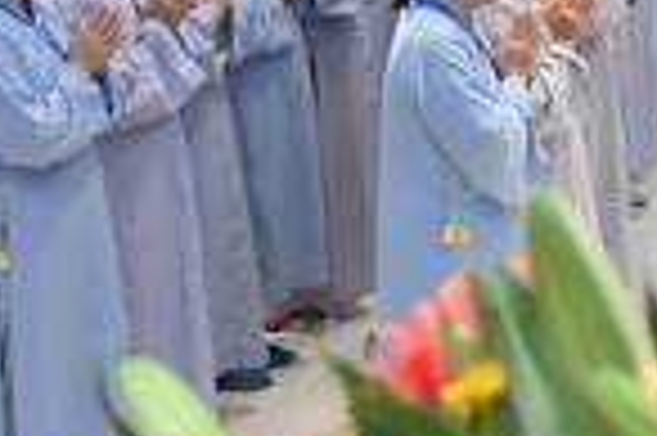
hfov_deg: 14.5
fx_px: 2443
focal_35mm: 134
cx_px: 918
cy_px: -247
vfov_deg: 9.9
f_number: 5
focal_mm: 30
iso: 1250
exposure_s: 1/125
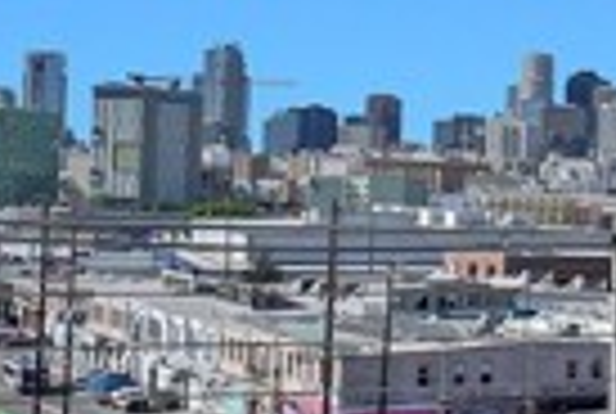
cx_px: 1007
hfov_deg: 17.8
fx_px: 1681
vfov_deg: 14.0
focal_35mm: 98
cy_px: 164
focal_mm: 14
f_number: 10
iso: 800
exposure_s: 1/3200
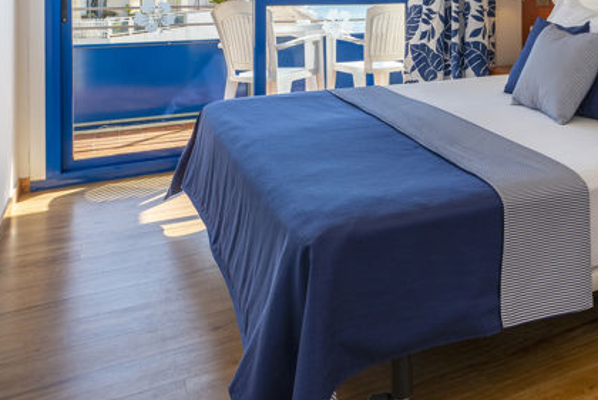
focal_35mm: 39
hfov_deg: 45.4
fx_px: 648
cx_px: 527
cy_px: -33
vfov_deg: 30.8
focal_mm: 16
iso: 200
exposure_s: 1/400
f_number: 8
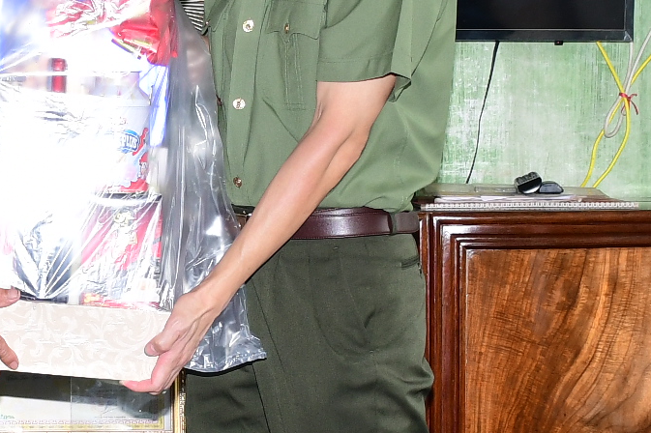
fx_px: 2693
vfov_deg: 9.2
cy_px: 147
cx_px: 103
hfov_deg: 13.7
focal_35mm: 149
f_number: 4.5
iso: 400
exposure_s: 1/200
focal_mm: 24
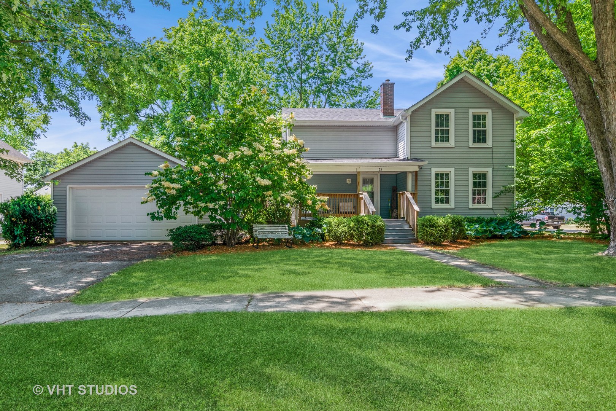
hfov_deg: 78.6
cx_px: 308
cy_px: 206
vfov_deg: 57.2
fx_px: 376
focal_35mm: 22
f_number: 9
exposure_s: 1/30
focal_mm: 15
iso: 100
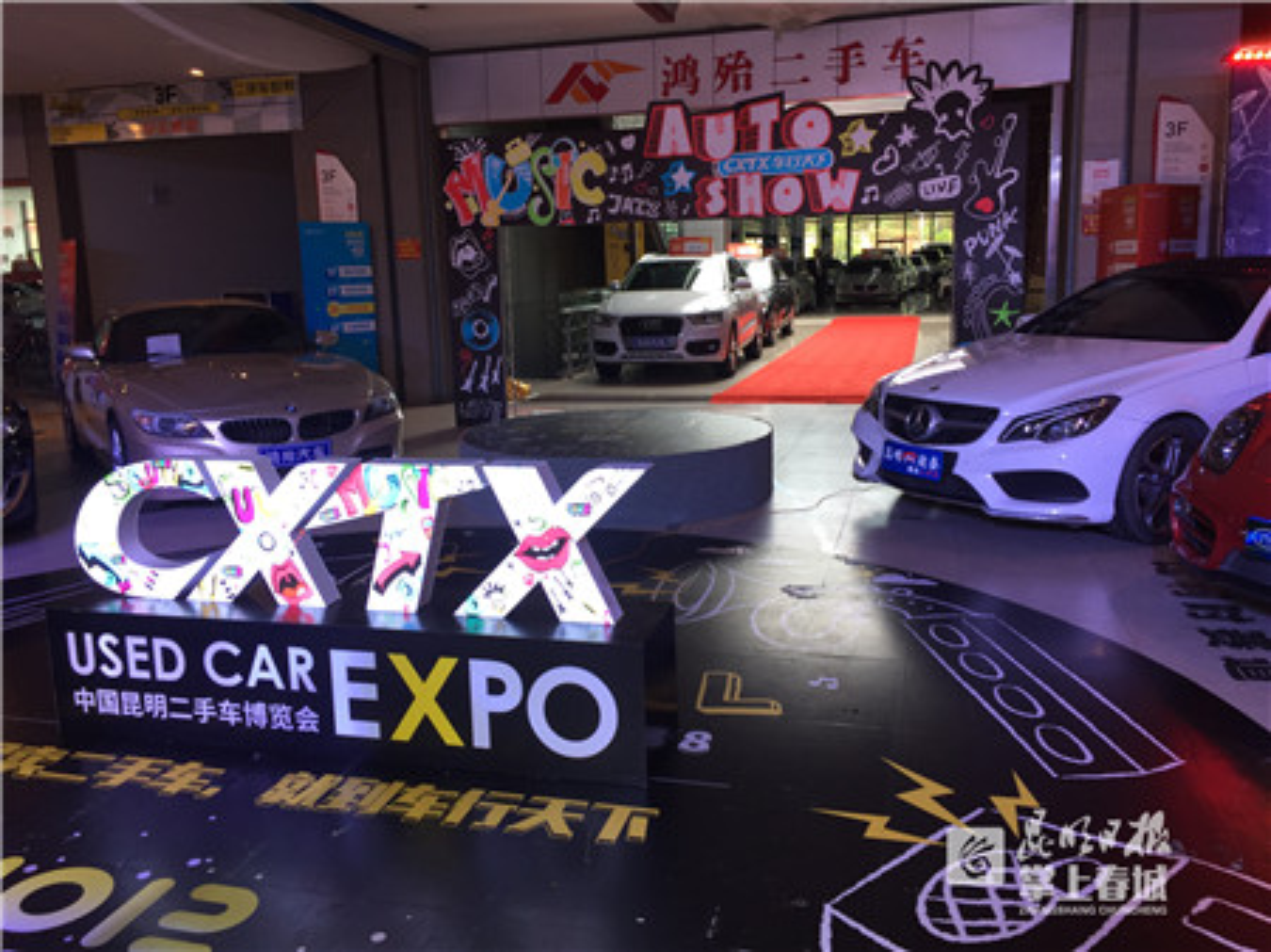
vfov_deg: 48.2
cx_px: 636
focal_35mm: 29
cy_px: 476
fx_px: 1064
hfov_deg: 61.7
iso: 32
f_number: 2.2
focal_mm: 4.15
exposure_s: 1/50
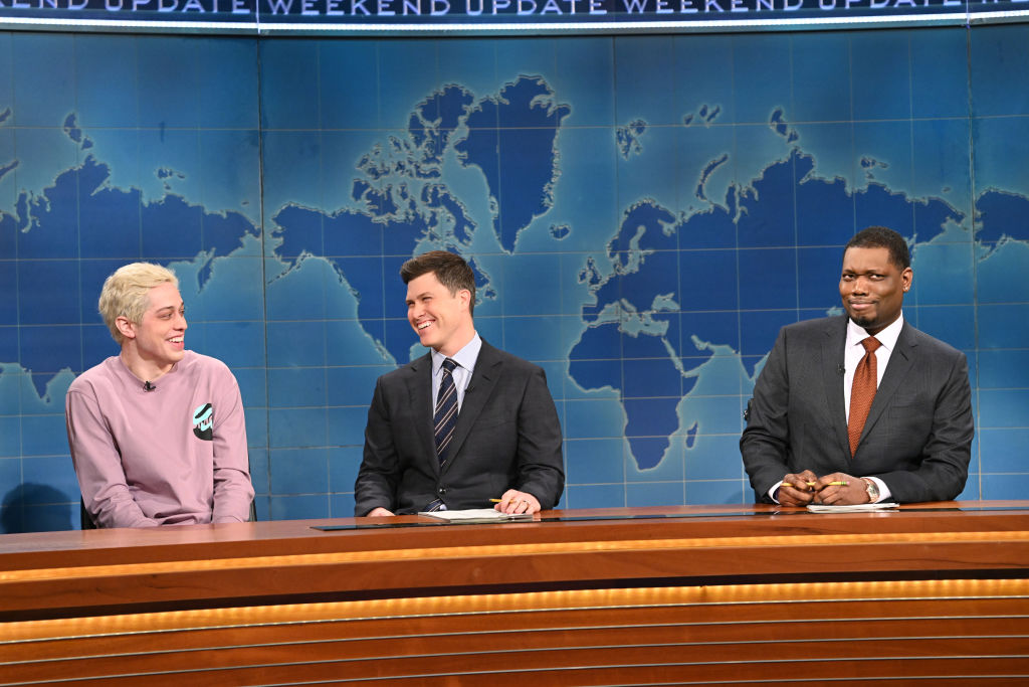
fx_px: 2430
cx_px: 514
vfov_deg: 16.1
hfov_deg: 23.9
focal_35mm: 85
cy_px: 344
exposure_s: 1/320
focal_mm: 85
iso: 4000
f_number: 3.5
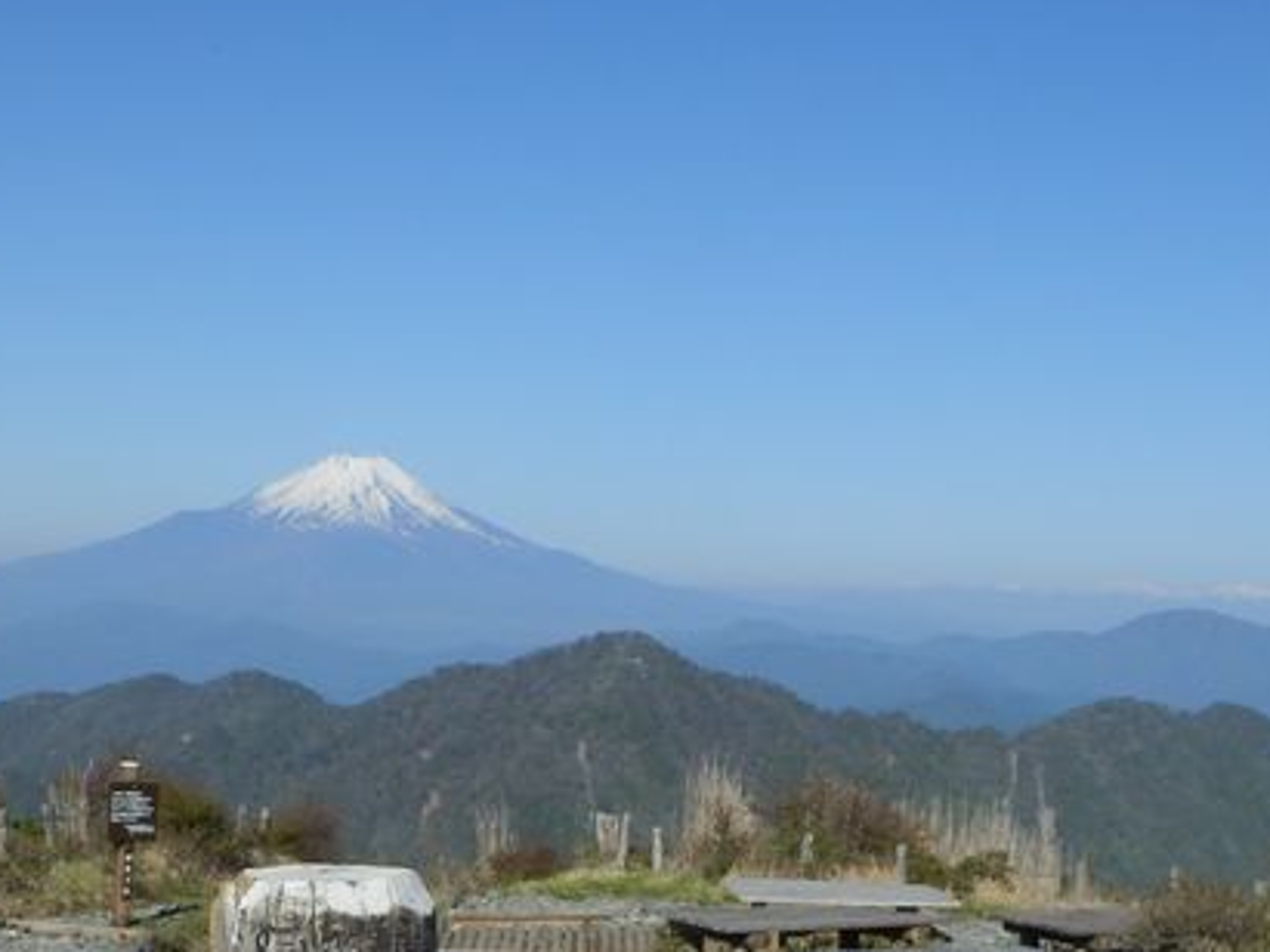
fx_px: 2641
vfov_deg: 20.0
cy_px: 890
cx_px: 748
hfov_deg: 27.0
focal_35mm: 72
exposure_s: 1/200
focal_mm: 6.6
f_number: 9.9
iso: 80
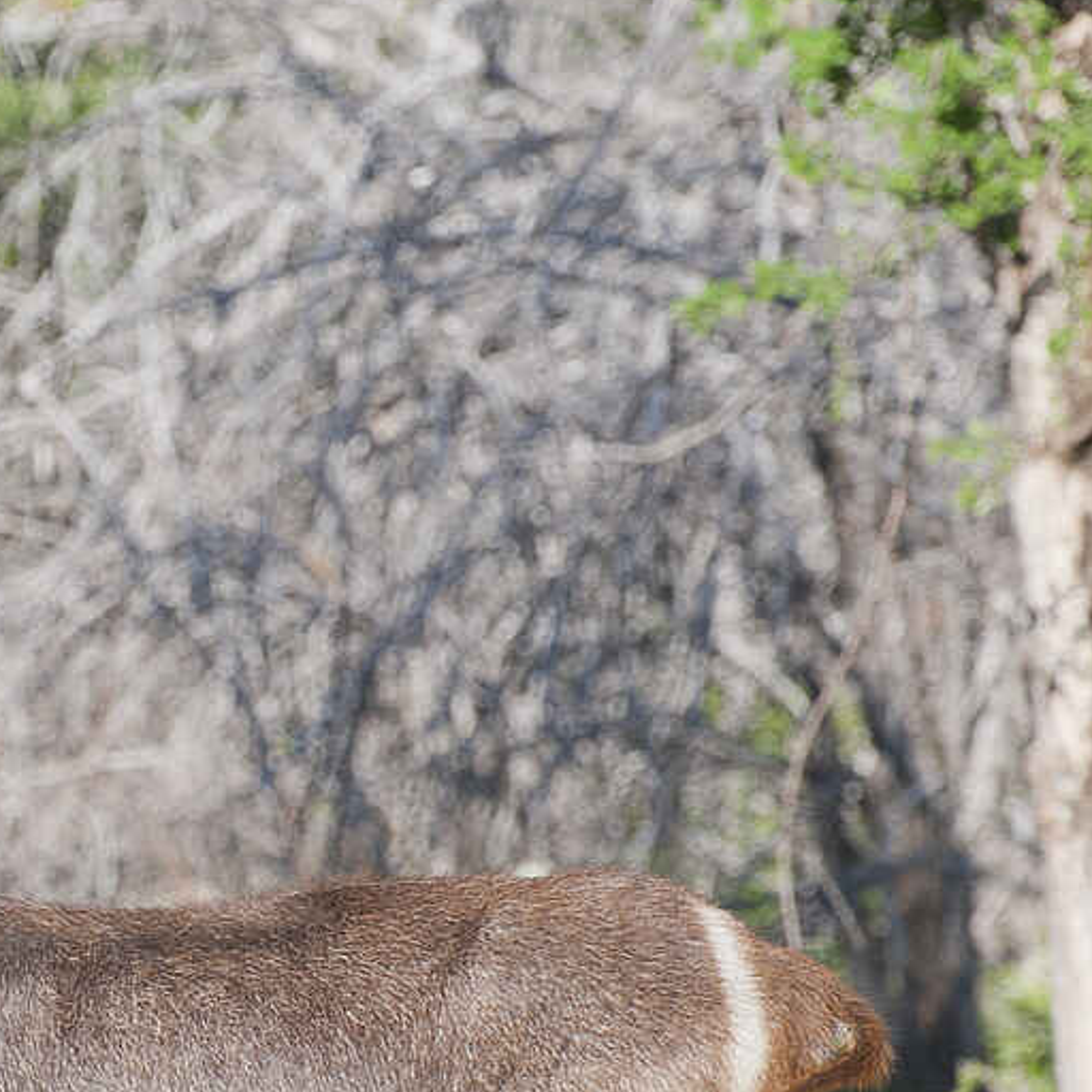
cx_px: 73
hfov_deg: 1.4
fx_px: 45469
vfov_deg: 1.4
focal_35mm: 1274
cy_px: 719
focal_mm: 400
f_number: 10
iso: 400
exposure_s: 1/400
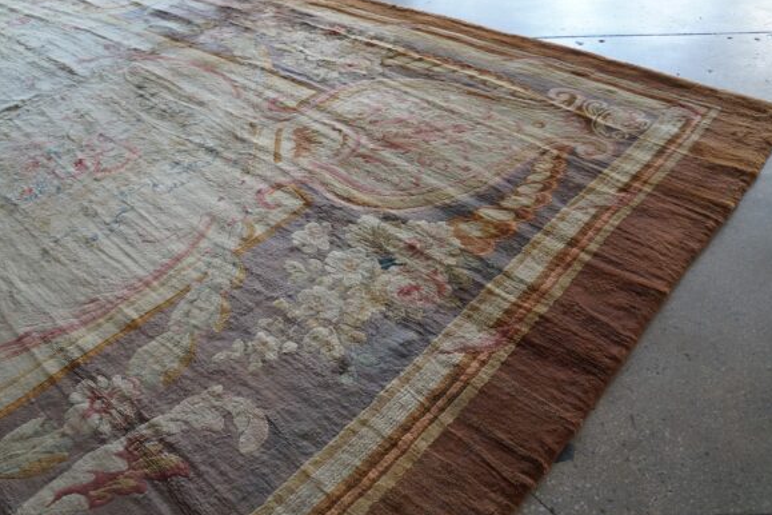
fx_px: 633
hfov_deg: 62.7
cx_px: 376
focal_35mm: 30
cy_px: 258
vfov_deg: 44.2
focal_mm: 19
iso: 1250
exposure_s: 1/60
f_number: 4
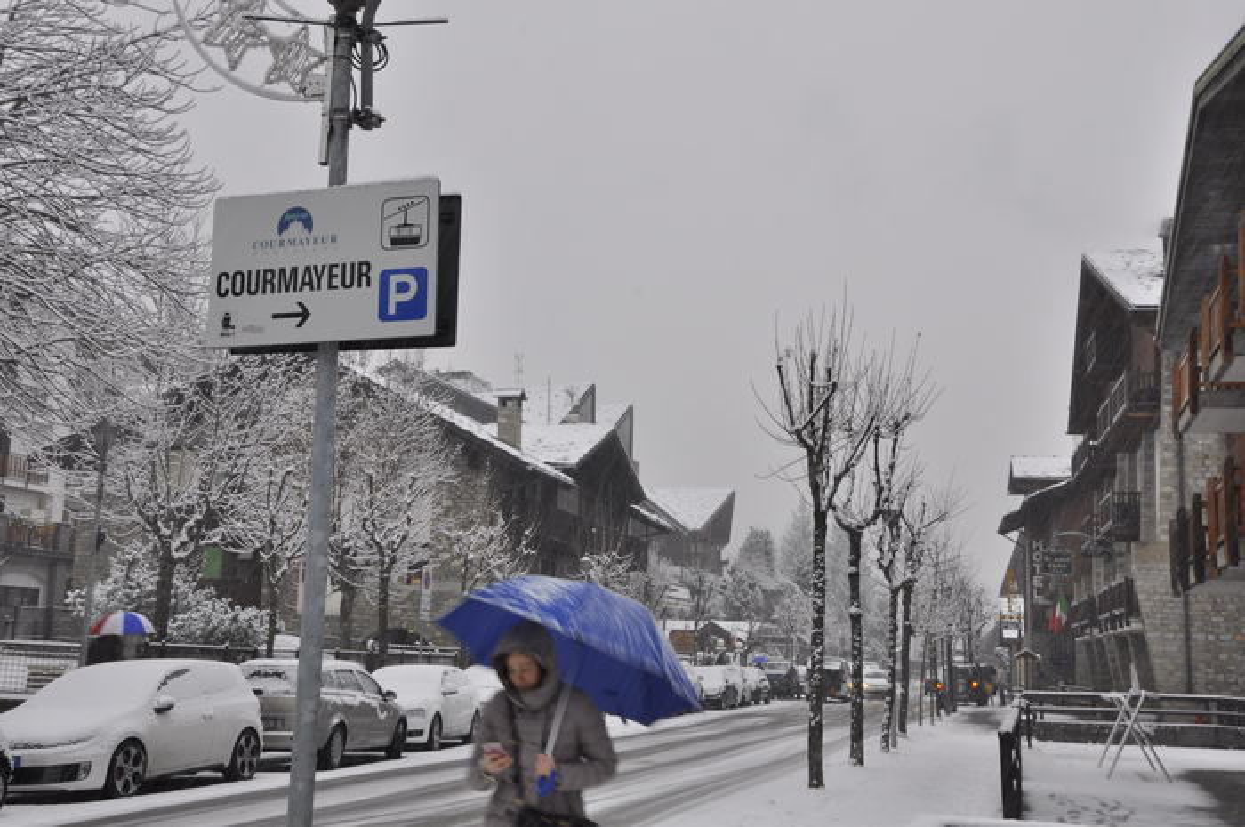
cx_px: 622
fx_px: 1658
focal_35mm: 48
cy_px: 414
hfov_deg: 41.2
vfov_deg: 28.0
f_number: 14
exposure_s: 1/13
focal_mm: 32
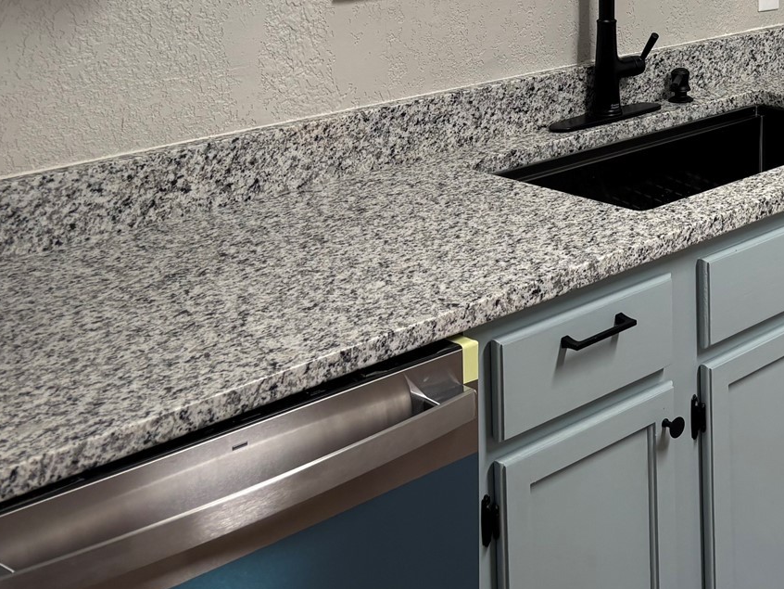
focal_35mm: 59
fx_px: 1337
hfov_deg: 29.7
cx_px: 848
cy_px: -15
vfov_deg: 23.7
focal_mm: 5.96
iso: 80
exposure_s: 1/60
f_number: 1.6
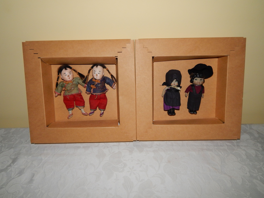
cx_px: 132
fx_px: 191
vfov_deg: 54.9
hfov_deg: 69.4
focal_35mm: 25
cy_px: 99
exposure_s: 1/30
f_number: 6.1
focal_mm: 4.5
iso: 200
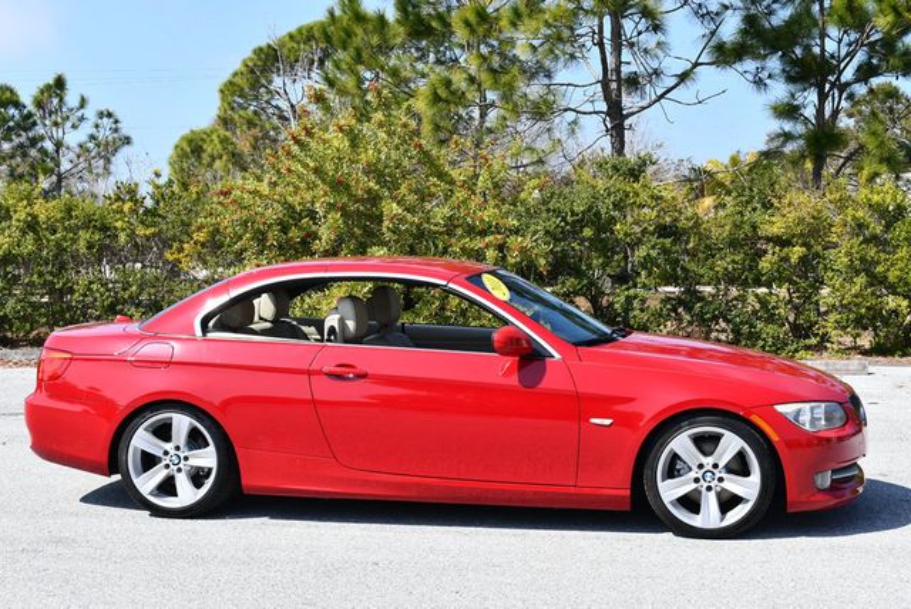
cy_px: 304
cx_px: 456
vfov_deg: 23.4
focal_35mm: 58
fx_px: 1469
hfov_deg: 34.5
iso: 140
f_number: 8
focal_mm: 29
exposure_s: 1/250
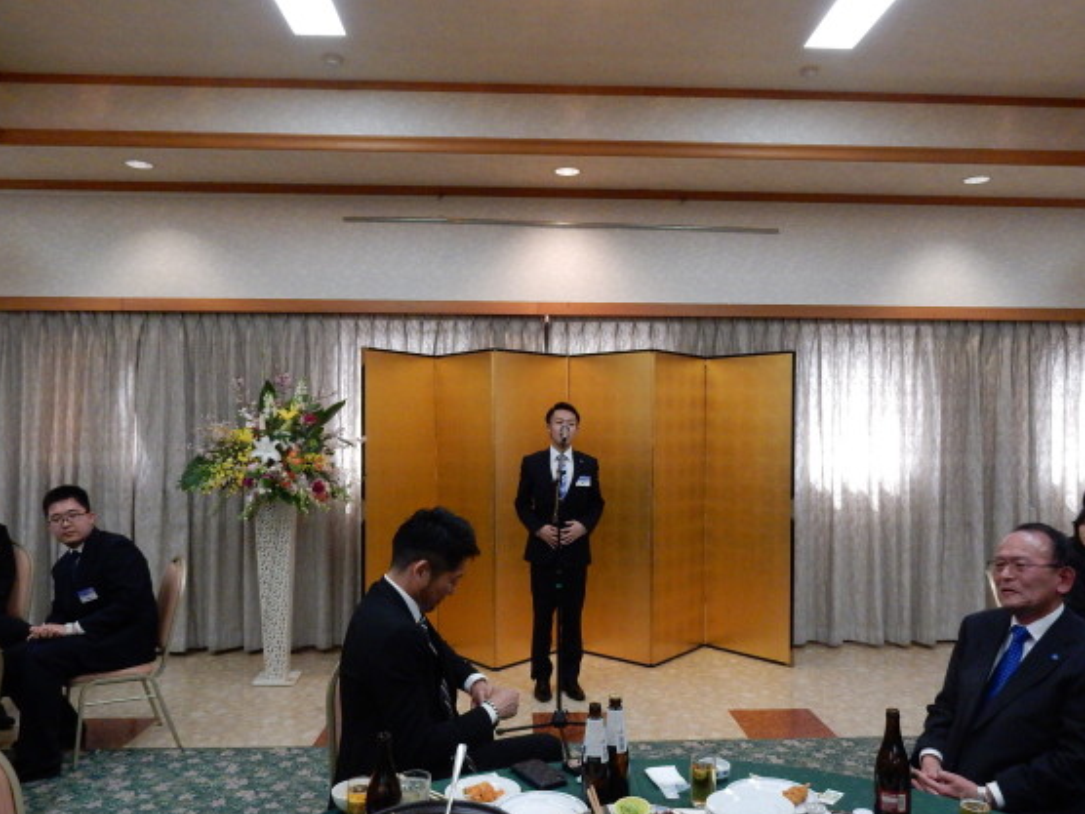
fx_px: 846
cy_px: 437
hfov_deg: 65.3
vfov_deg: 51.3
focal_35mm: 27
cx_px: 564
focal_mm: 4.5
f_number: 3.7
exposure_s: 1/25
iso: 200
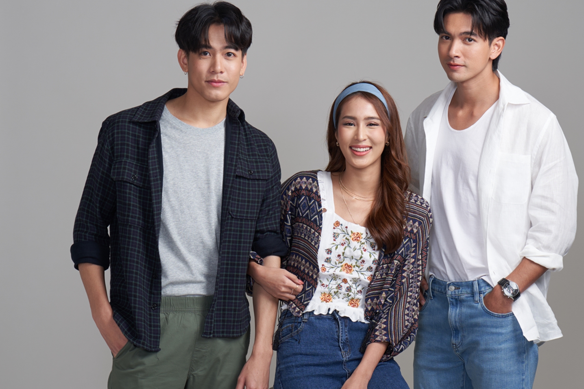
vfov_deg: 10.6
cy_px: 192
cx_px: 311
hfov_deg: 15.9
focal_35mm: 129
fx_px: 2092
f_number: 8
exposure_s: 1/125
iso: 100
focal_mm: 73
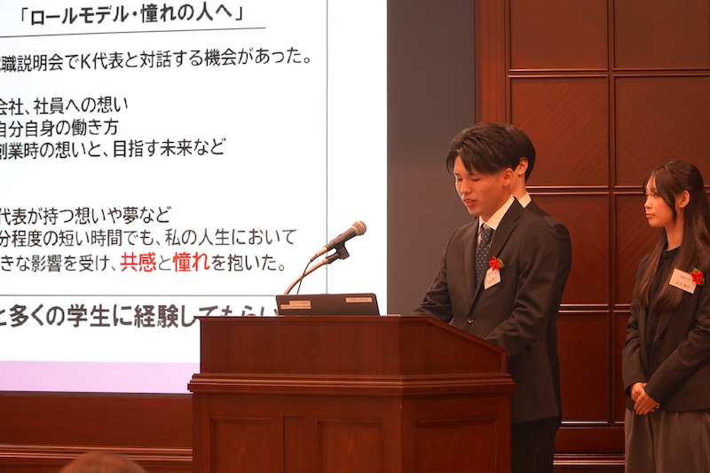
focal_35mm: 157
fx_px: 3096
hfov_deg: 13.1
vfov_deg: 8.7
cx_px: 355
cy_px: 236
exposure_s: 1/160
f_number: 4
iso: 1250
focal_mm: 105
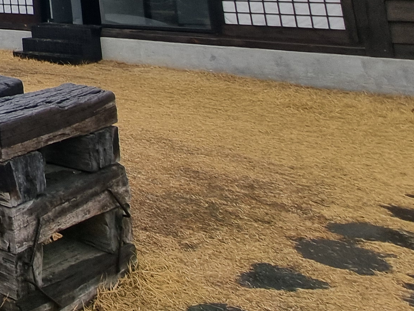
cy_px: -131
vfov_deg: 25.7
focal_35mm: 45
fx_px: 538
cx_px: -264
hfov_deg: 25.4
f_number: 2.2
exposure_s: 1/146
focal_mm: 2.2
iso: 50
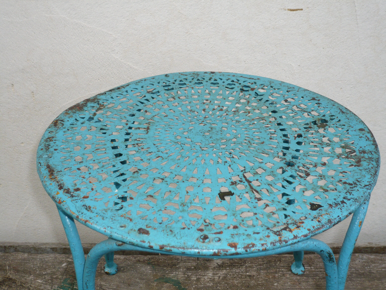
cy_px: 145
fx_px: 446
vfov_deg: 36.0
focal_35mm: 40
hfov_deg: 46.8
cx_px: 193
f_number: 3.3
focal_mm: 6.6
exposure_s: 1/320
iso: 100
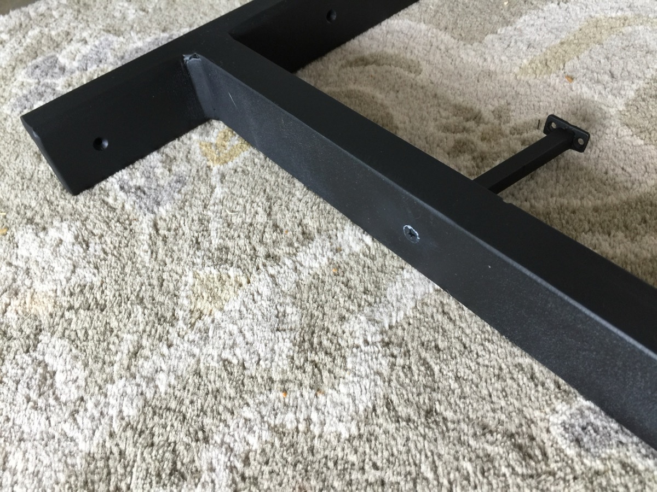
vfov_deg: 48.2
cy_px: 246
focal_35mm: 29
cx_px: 328
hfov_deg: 61.7
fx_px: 550
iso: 32
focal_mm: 4.15
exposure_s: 1/15
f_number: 2.2
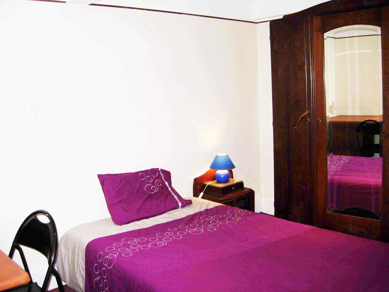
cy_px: 146
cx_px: 194
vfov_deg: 39.7
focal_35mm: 36
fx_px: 405
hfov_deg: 51.4
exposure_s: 1/85.4
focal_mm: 7.5
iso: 94
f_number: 2.7
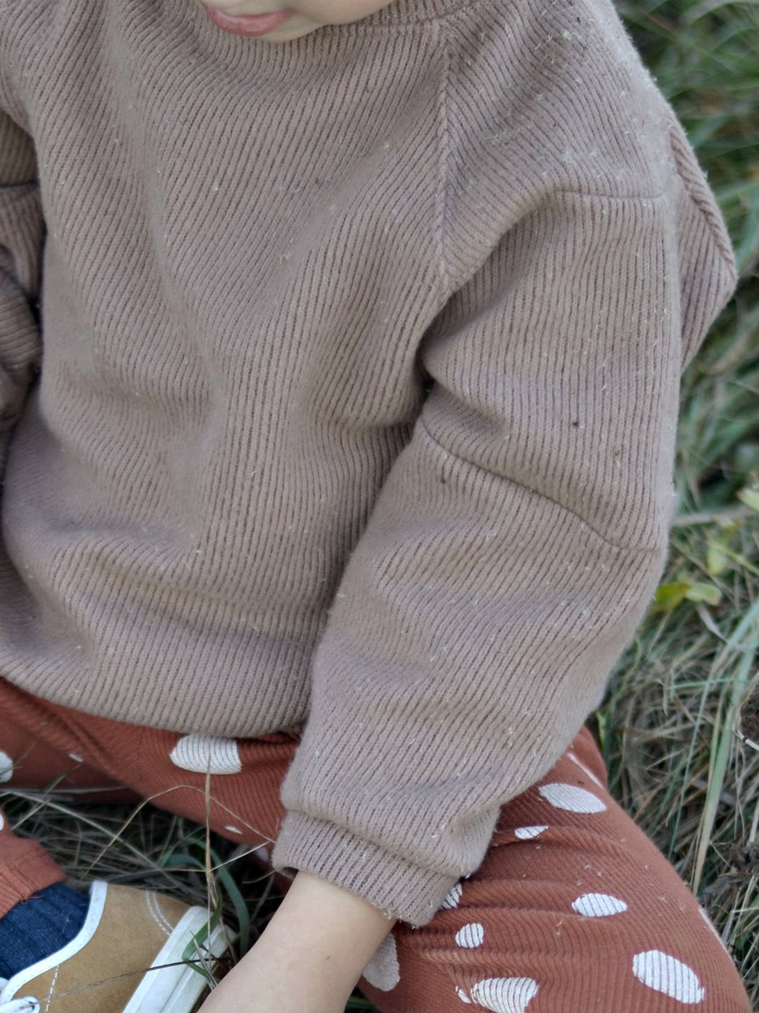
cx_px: 187
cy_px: 984
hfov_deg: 9.9
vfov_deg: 13.1
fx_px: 4357
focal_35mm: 149
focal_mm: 50
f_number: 1.8
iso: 100
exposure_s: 1/400
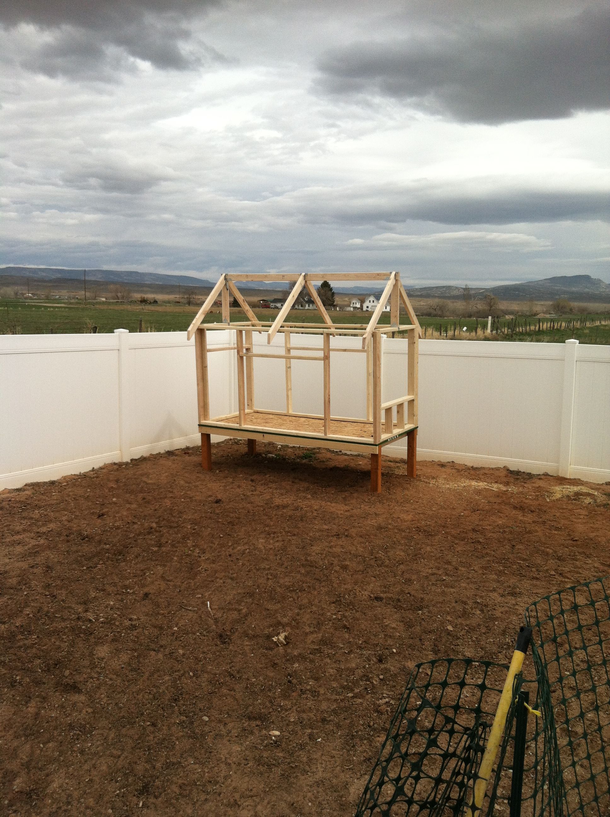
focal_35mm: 35
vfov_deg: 52.7
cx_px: 305
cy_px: 408
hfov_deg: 40.6
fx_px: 825
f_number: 2.8
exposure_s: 1/1875
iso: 80
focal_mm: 3.85
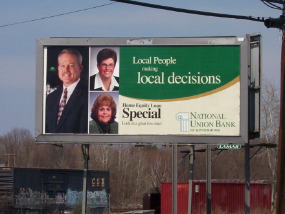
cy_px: 107
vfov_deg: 12.0
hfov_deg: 15.9
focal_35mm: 124
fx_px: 1021
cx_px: 142
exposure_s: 1/554
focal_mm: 16.3
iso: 100
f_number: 8.71
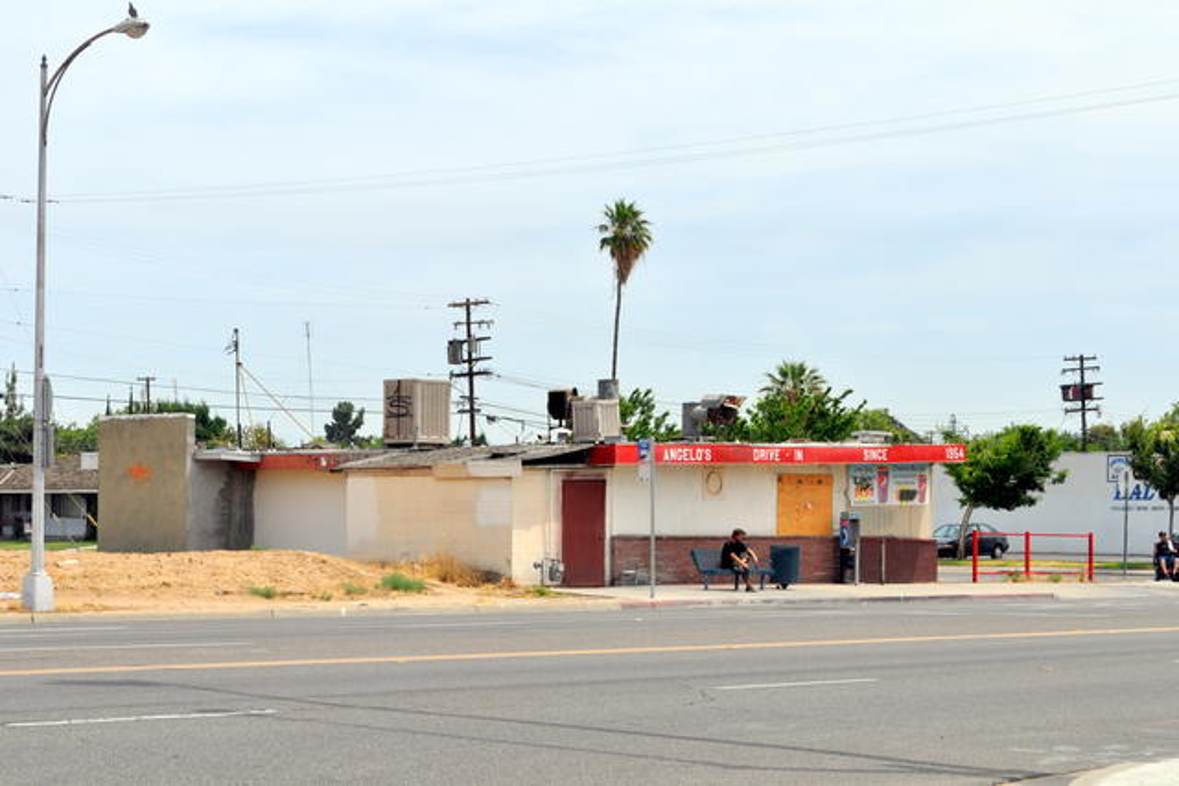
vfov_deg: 16.6
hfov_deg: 24.6
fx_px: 2702
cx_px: 590
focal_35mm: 82
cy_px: 393
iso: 200
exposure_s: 1/500
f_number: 11
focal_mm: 55
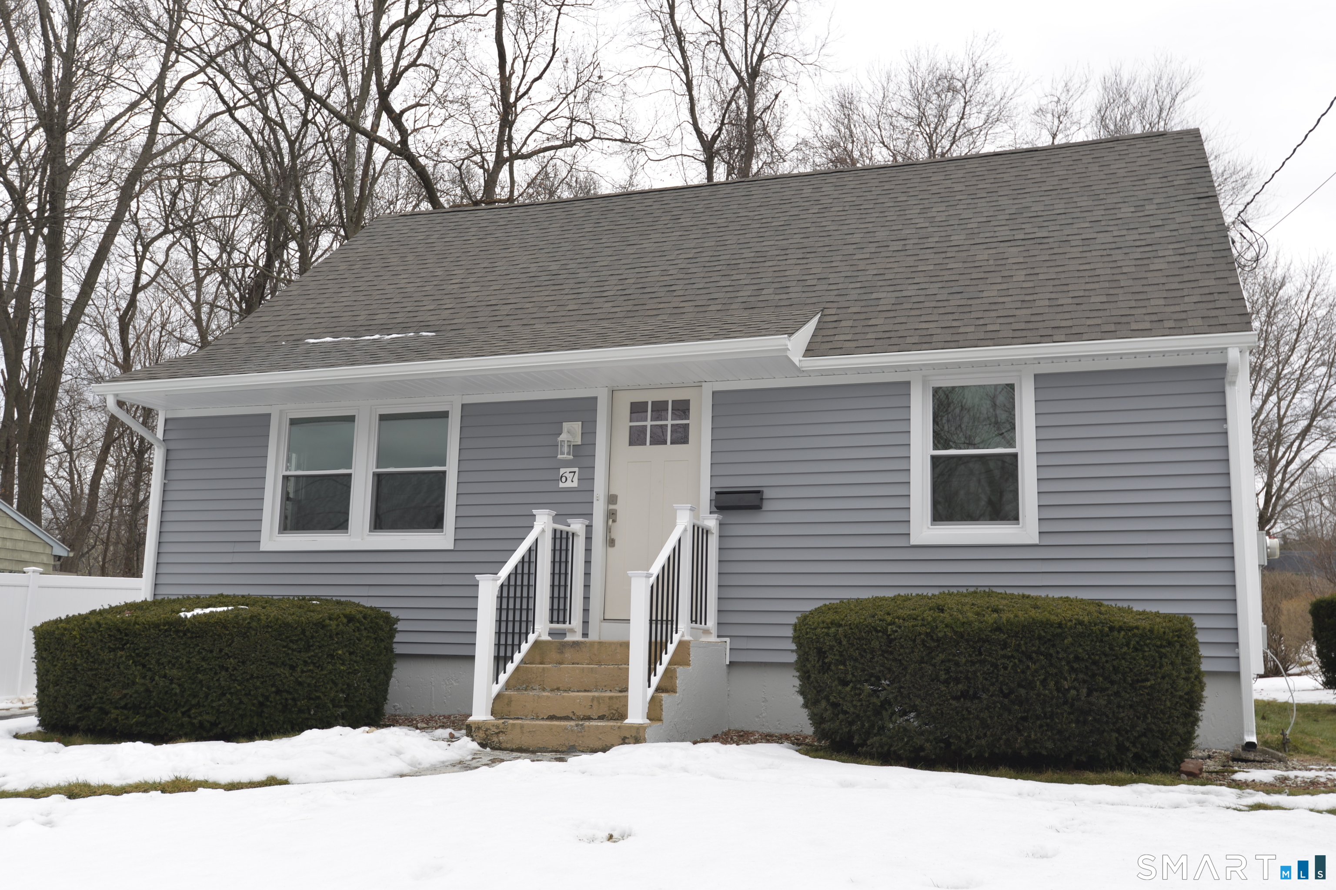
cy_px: 445
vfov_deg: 37.9
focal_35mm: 35
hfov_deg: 54.4
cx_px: 668
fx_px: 1299
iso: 200
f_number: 6.3
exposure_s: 1/160
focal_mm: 35
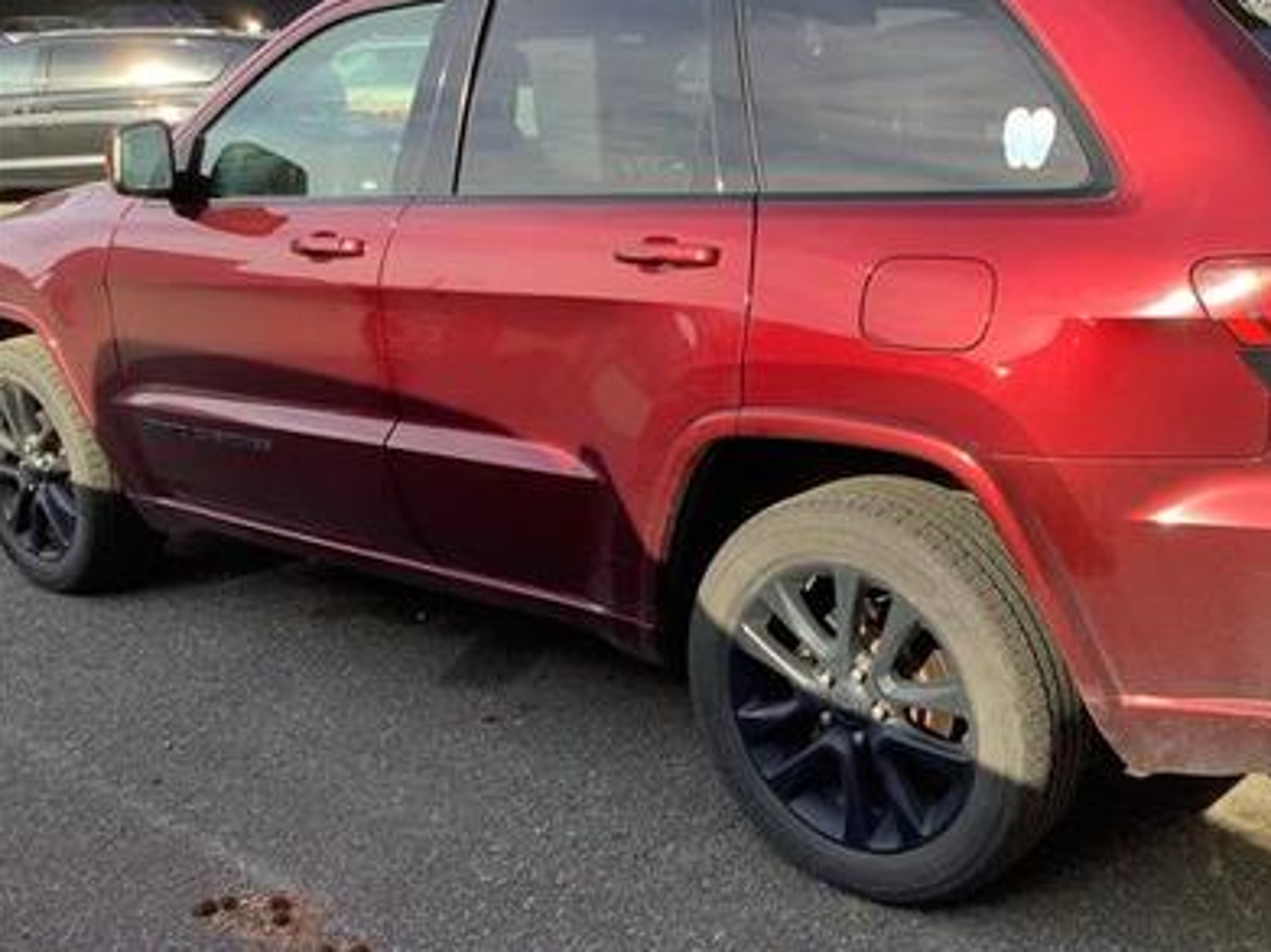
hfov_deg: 46.3
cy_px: 458
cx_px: 806
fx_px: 1468
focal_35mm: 40
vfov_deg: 35.9
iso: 25
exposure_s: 1/189
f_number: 2.4
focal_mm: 3.3
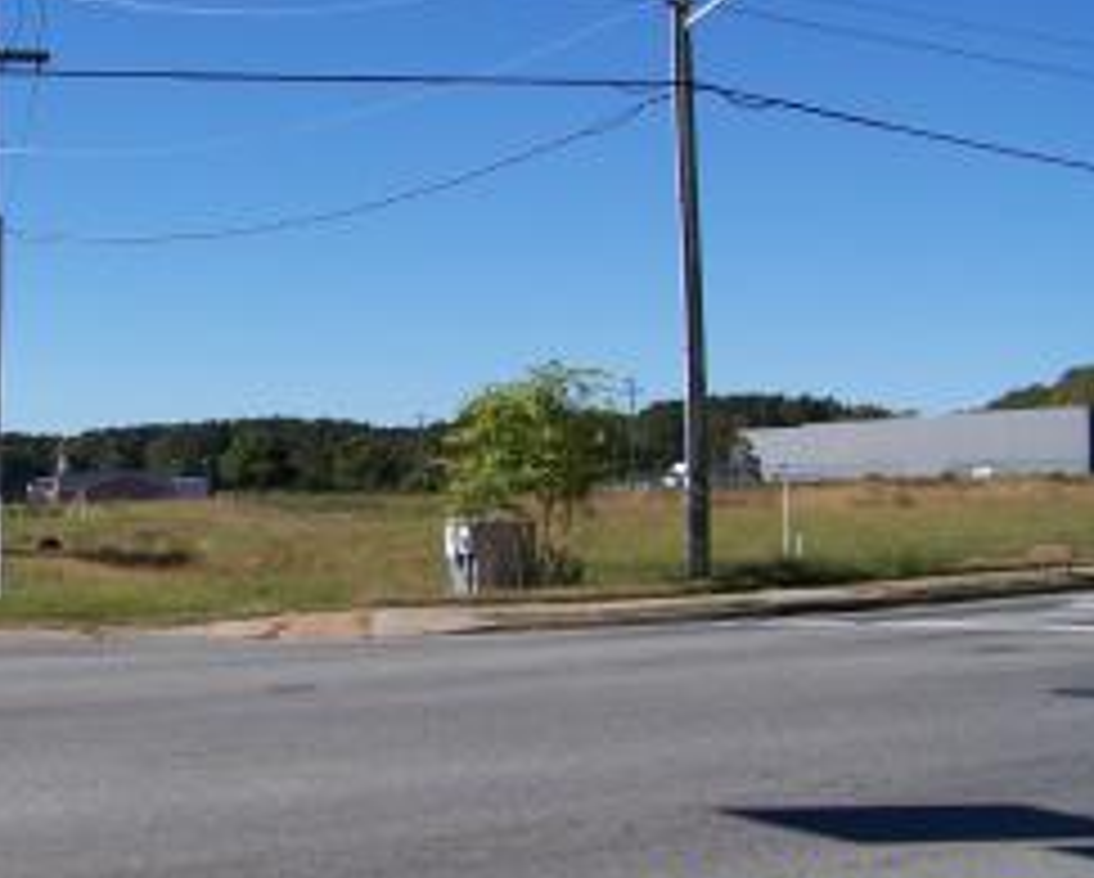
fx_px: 1977
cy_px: 446
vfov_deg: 25.0
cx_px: 243
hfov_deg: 30.3
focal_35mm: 61
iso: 64
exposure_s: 1/640
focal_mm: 6.3
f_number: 4
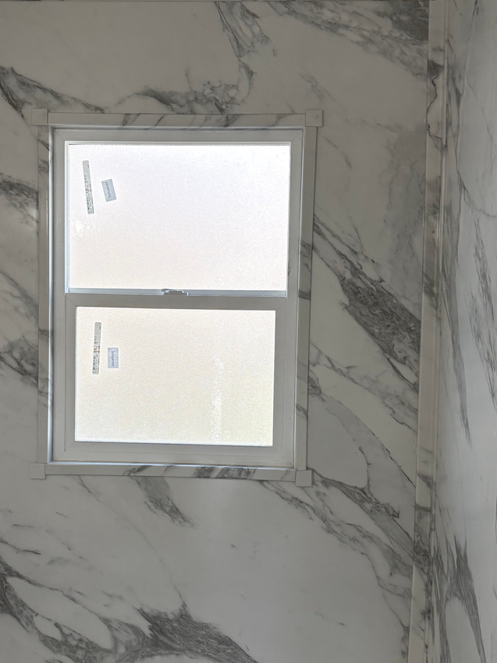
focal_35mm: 47
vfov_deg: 40.4
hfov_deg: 30.8
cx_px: 204
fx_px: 900
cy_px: 360
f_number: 1.6
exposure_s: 1/201
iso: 64
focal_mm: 5.96
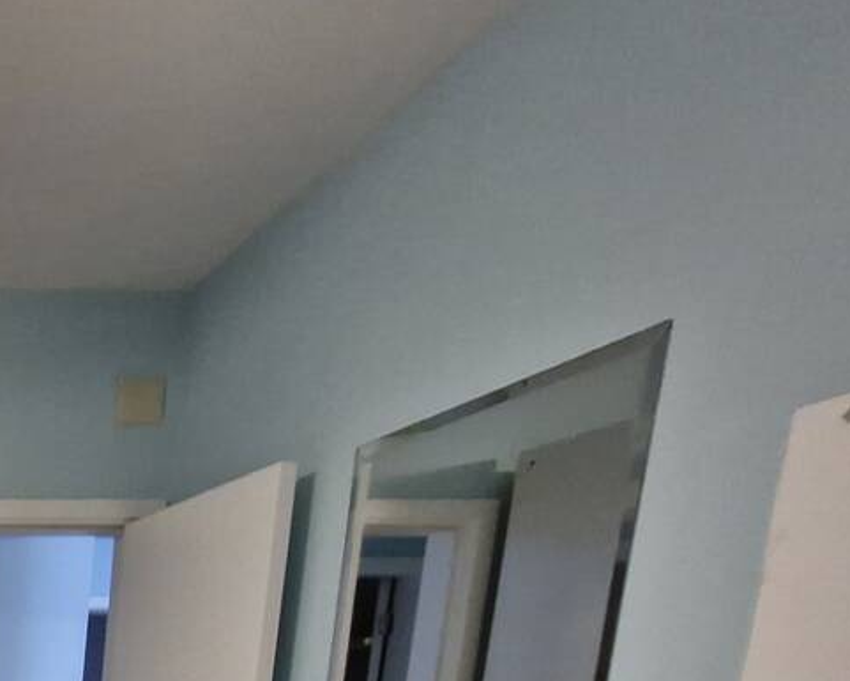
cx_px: -299
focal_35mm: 38
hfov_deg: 32.9
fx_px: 956
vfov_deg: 29.9
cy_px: 918
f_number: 2.2
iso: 320
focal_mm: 1.74
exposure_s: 1/40
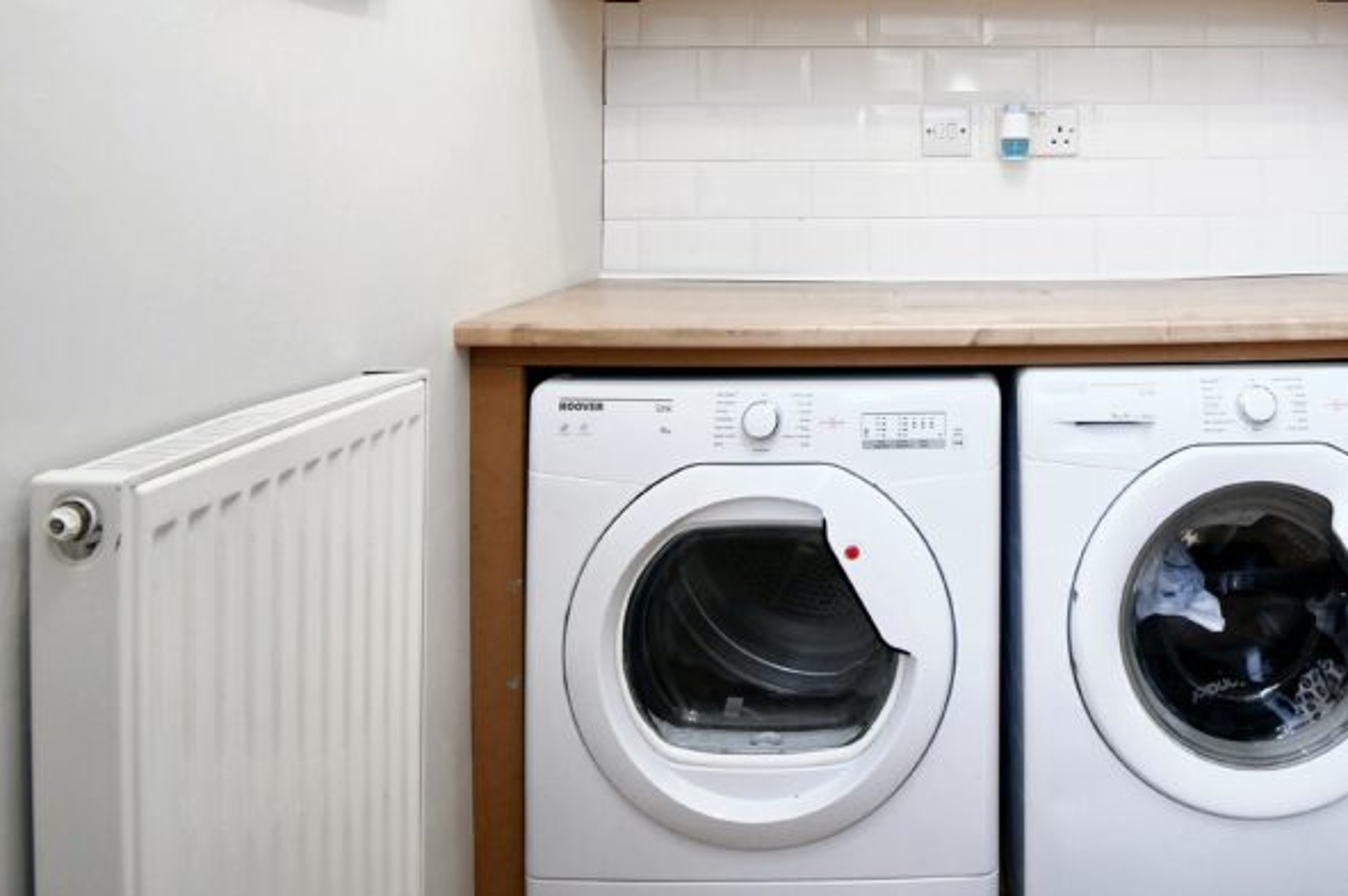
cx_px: 981
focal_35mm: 26
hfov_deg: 65.9
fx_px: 973
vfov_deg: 46.3
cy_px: 153
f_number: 4.5
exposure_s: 1/40
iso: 560
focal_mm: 10
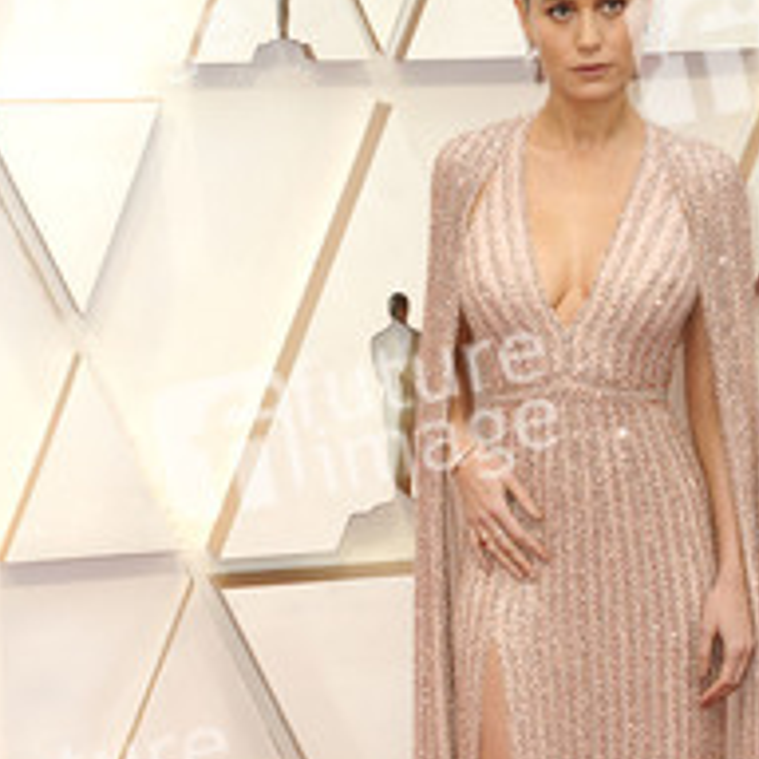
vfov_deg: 15.7
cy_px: 625
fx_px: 2729
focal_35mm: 110
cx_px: 472
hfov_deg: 15.8
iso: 1250
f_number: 8
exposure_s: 1/200
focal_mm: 62
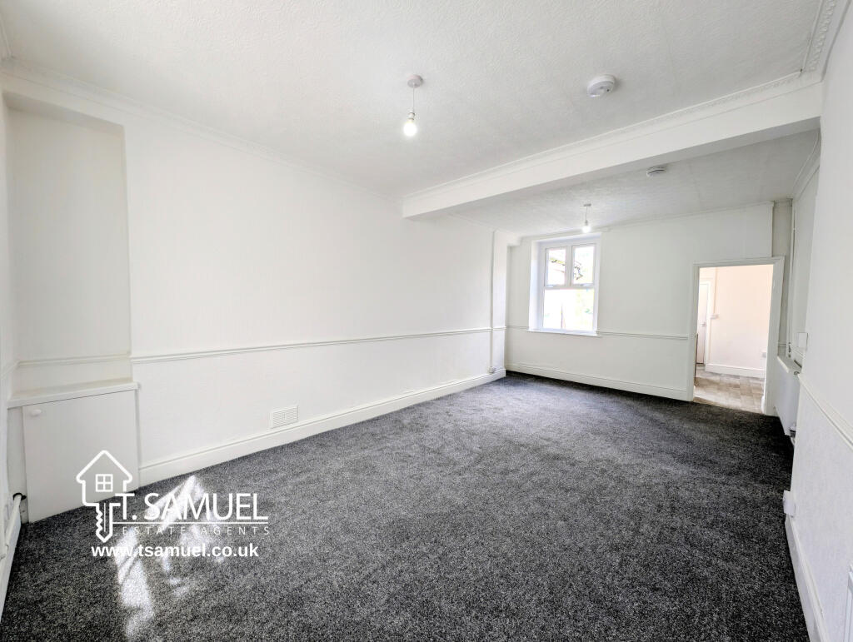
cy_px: 321
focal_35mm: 12
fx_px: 296
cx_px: 426
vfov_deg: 94.6
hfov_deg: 110.5
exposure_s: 1/97.8
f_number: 1.95
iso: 54
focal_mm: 2.23
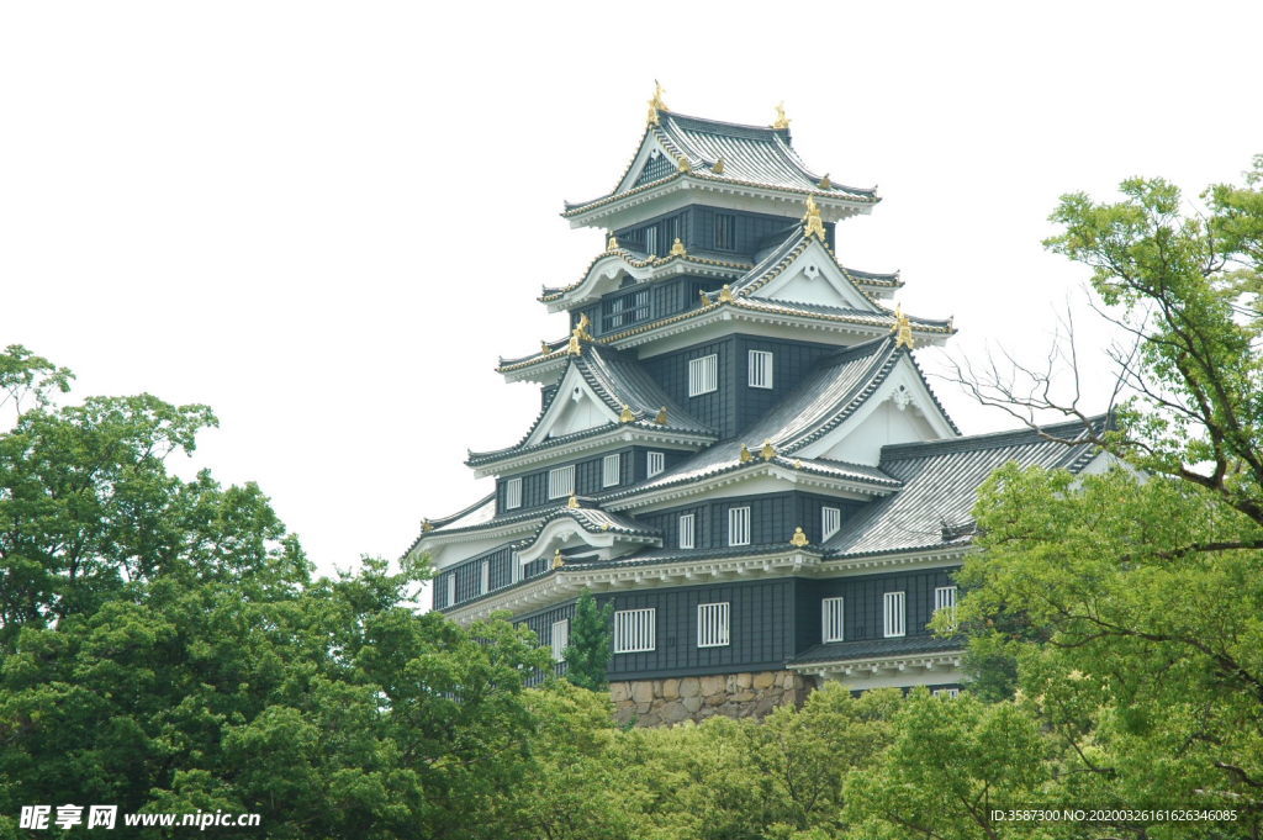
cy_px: 420
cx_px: 632
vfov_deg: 13.0
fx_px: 3681
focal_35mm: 105
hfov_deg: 19.5
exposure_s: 1/200
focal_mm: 70
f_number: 10
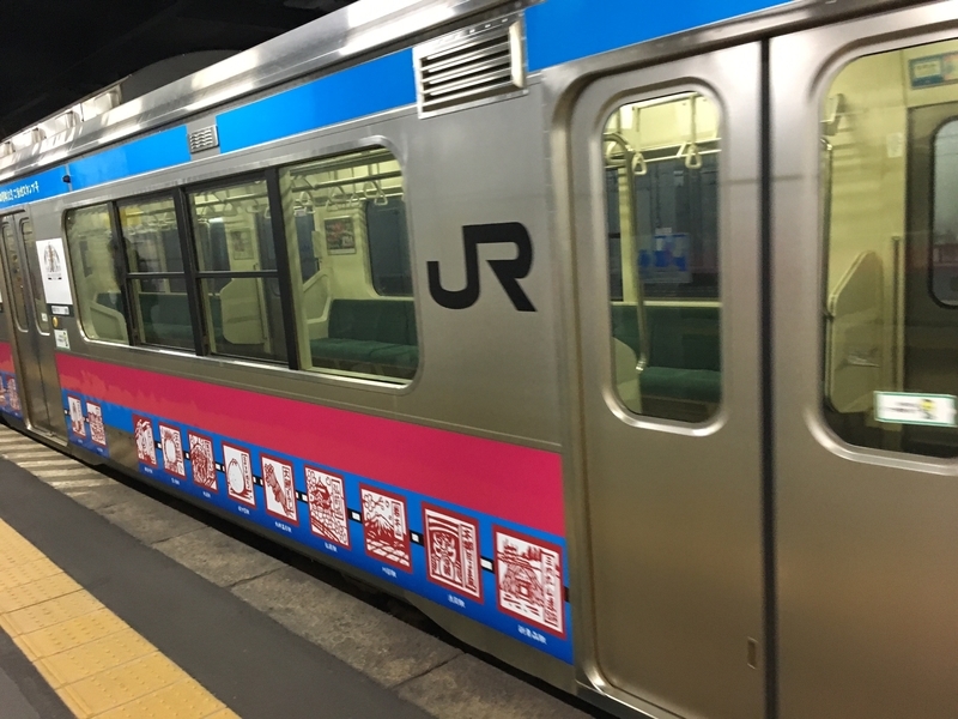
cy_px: 360
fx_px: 803
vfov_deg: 48.2
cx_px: 479
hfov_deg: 61.7
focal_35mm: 29
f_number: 2.2
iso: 200
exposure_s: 1/30
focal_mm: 4.15
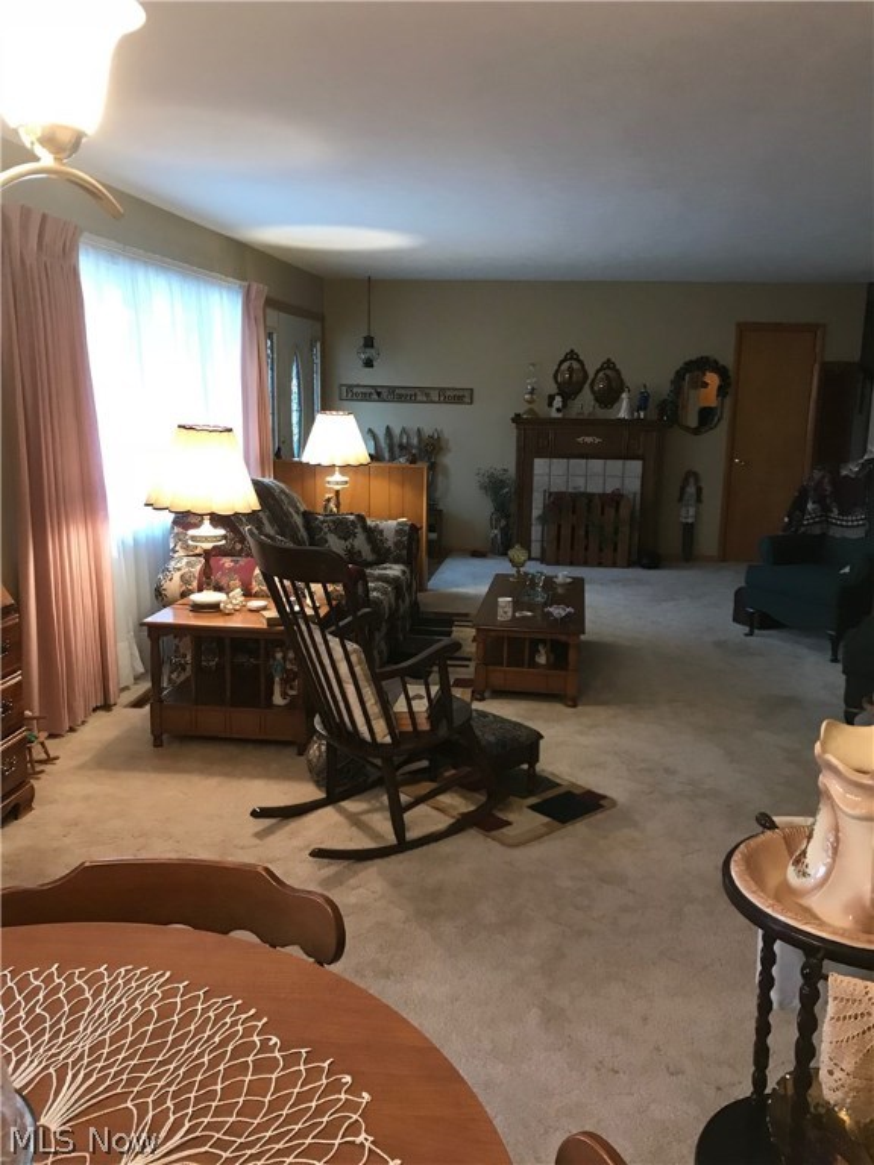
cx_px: 437
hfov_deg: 49.7
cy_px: 582
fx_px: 943
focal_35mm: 28
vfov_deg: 63.4
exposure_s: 1/15
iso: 50
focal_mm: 3.99
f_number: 1.8
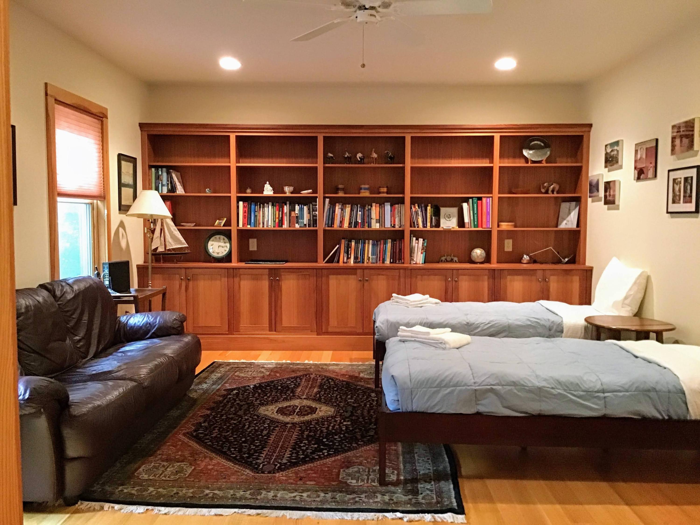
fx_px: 627
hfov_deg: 58.4
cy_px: 262
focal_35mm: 31
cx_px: 350
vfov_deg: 45.4
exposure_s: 1/15
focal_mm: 3.3
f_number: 2.4
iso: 250
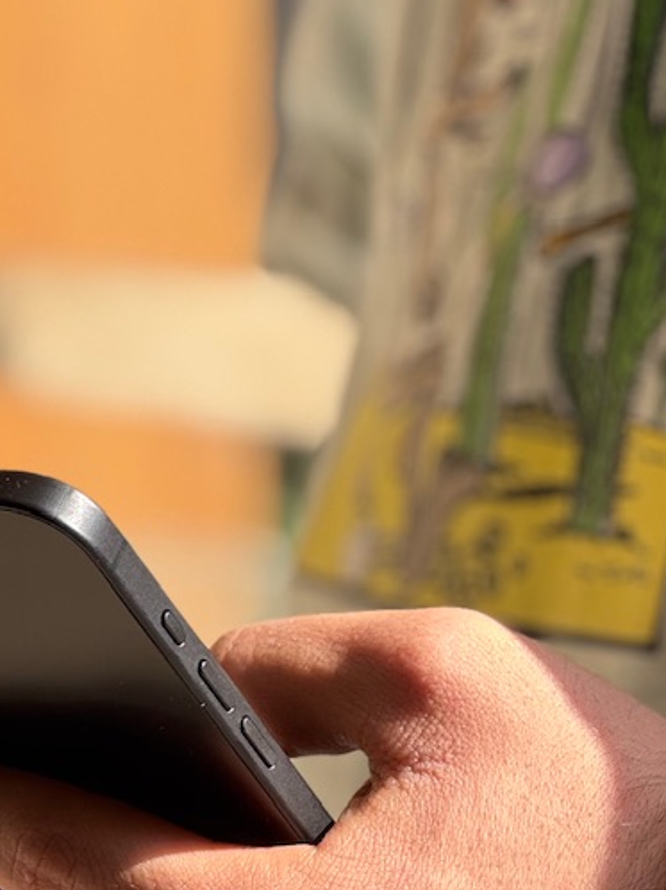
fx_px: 5084
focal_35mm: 198
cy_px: 865
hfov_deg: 7.5
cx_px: 527
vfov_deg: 9.9
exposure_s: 1/99
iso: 40
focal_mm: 9
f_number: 2.8
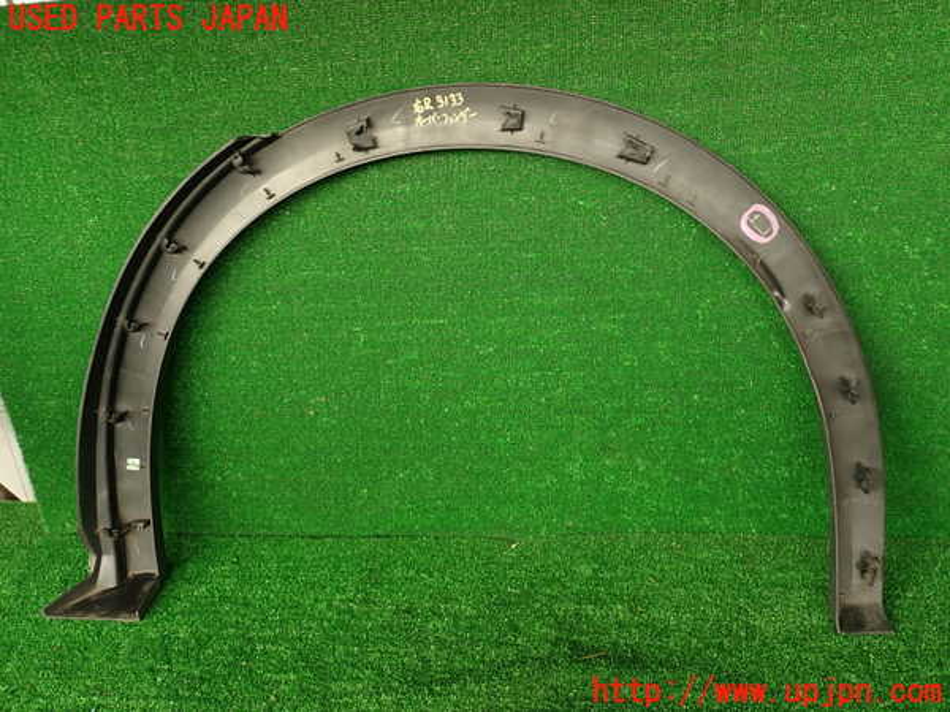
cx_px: 475
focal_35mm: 25
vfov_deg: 54.9
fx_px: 686
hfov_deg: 69.4
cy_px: 356
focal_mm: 4.5
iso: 100
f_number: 2.8
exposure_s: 1/100
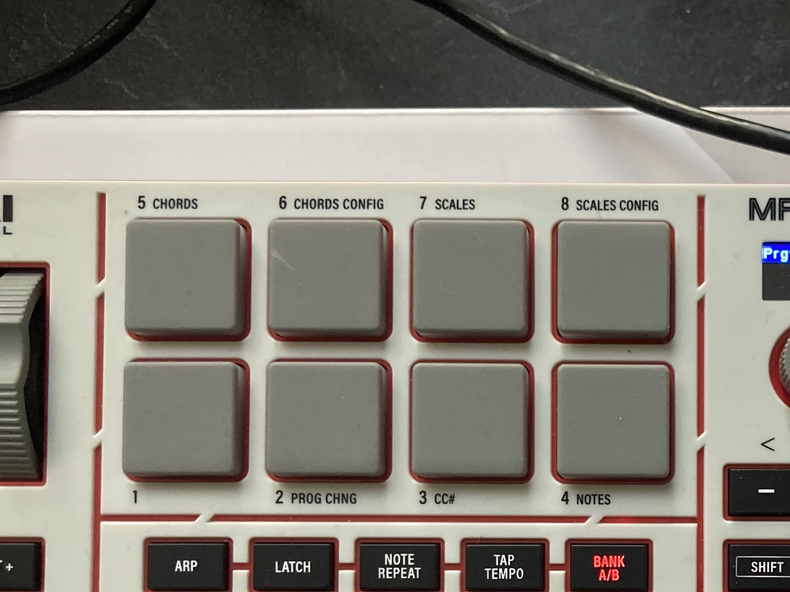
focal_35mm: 61
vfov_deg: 23.1
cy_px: 578
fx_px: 1392
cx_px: 702
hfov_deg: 30.4
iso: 125
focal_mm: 3.99
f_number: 1.8
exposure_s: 1/60
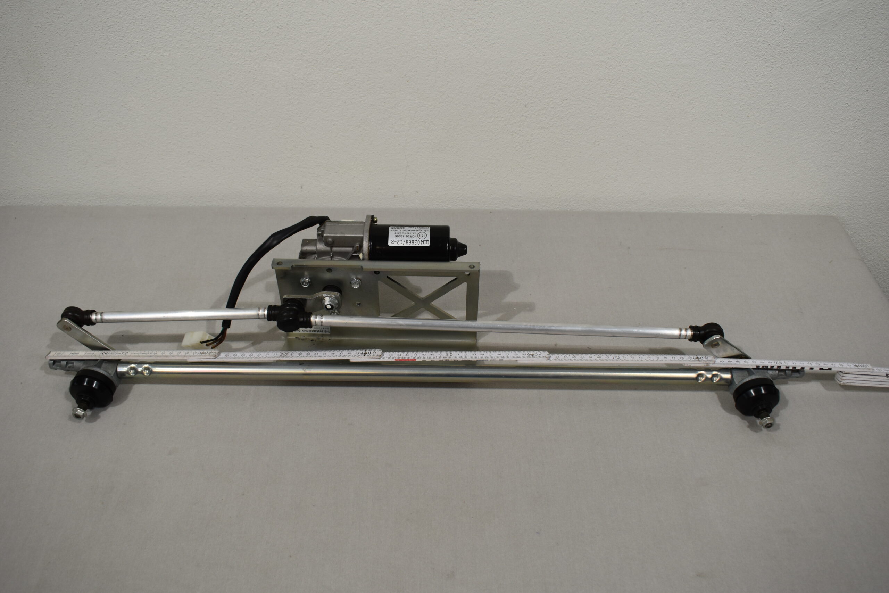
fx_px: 778
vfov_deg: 41.7
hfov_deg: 59.5
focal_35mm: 32
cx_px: 444
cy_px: 296
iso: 320
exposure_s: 1/125
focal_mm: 21
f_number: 5.6
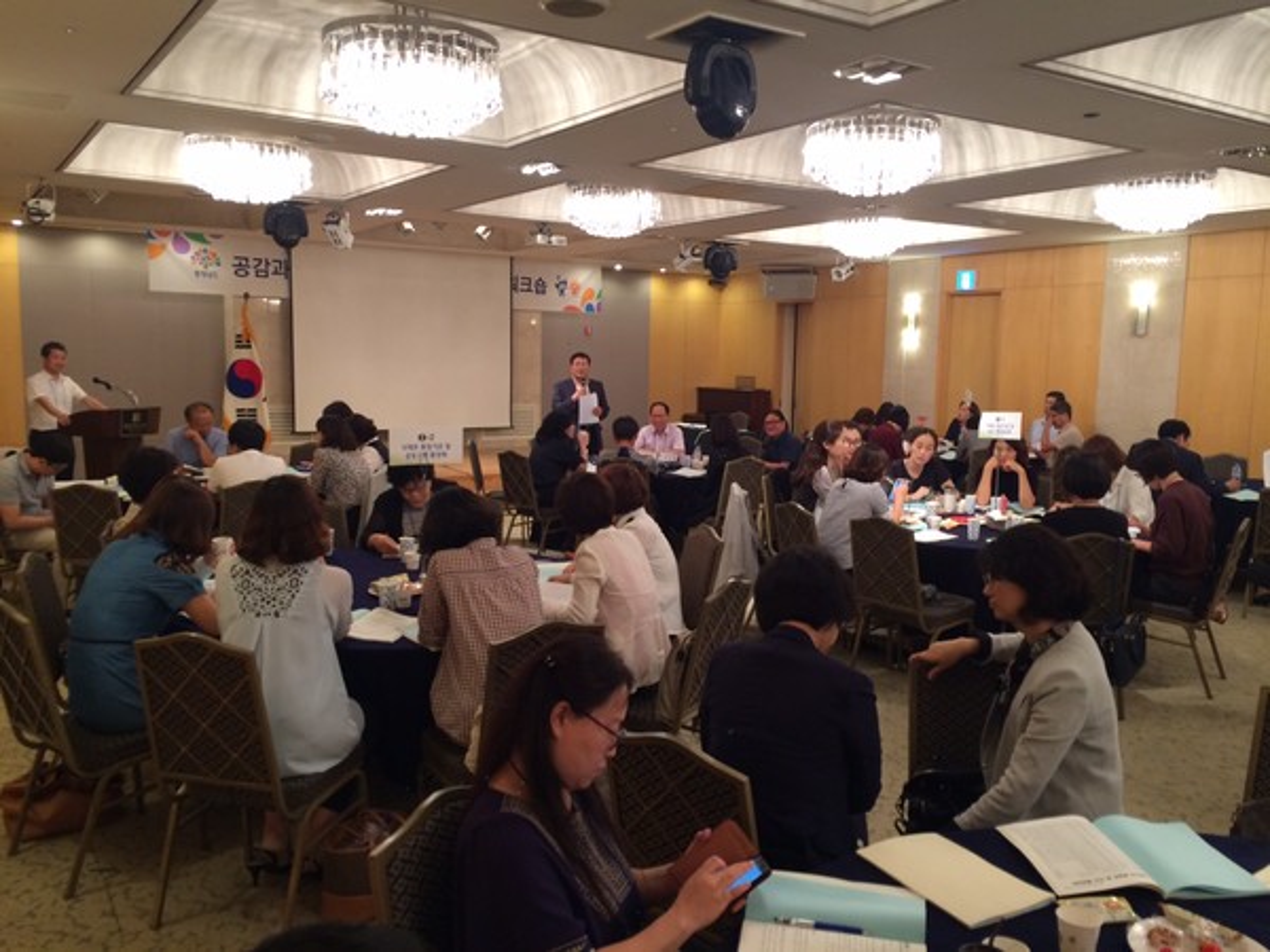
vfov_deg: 48.2
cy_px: 476
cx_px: 635
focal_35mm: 29
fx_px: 1064
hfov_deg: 61.7
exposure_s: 1/30
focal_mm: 4.15
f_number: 2.2
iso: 100
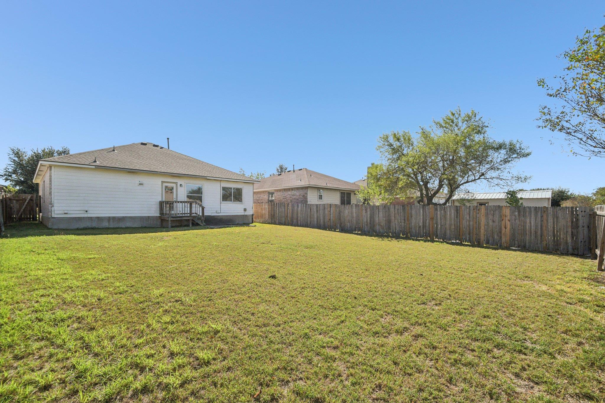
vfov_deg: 77.3
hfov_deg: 100.4
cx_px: 302
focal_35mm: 15
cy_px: 202
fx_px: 252
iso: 400
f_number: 8
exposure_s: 1/1000
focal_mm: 10
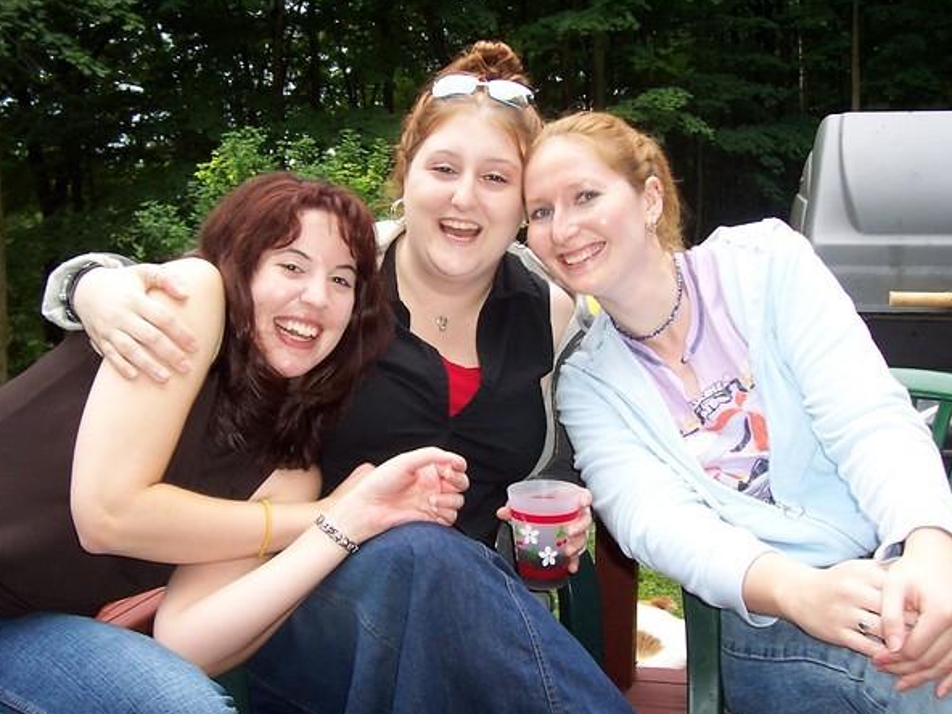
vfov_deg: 36.0
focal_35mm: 40
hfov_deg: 46.8
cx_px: 465
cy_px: 352
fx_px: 1100
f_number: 2.8
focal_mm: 5.6
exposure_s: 1/60
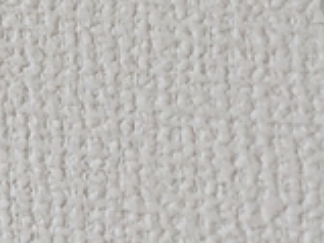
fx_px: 1356
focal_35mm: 145
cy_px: -406
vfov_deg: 8.9
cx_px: -601
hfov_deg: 10.4
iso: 32
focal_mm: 5.23
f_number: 1.8
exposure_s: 1/24
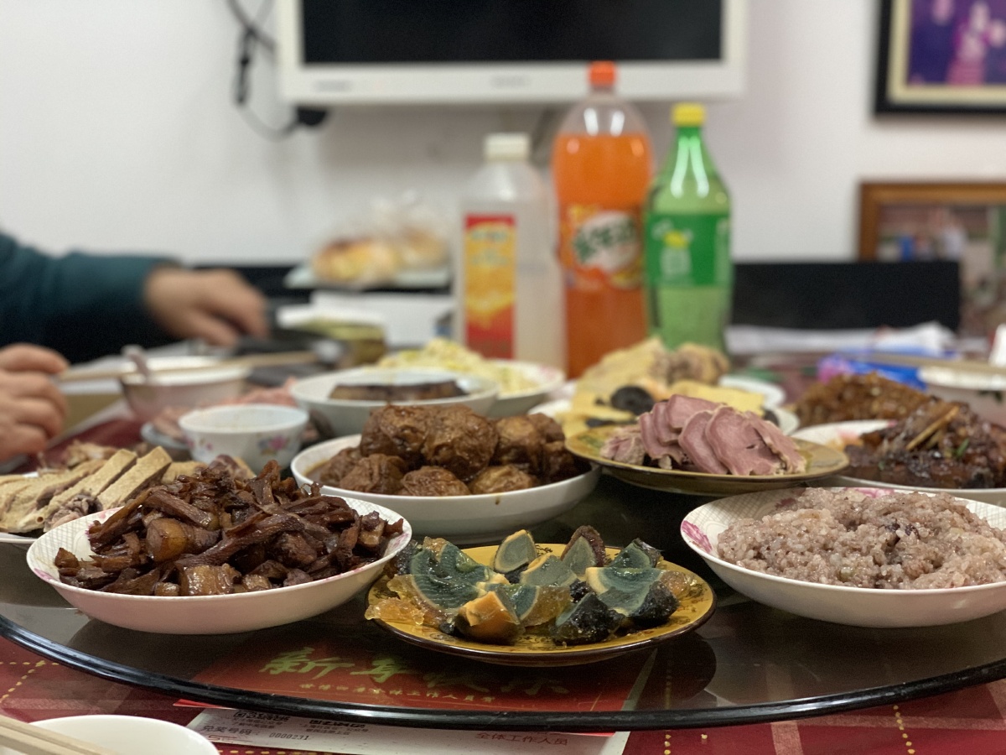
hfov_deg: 36.8
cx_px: 503
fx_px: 1511
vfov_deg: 28.0
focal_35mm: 52
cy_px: 378
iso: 400
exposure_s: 1/25
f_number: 2.4
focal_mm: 6
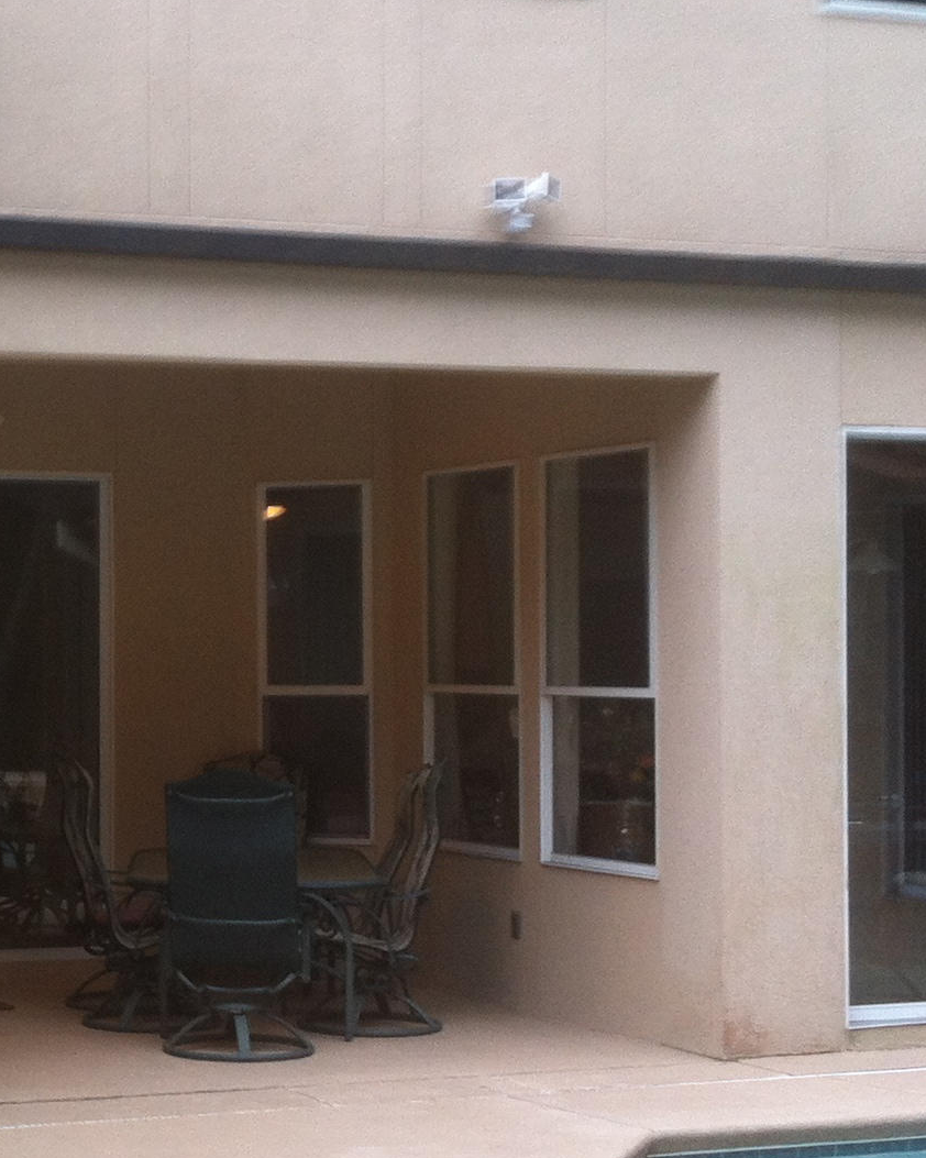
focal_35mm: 84
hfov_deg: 17.8
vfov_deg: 22.7
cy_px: 600
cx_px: -40
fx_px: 2878
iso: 80
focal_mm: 3.85
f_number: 2.8
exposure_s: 1/24
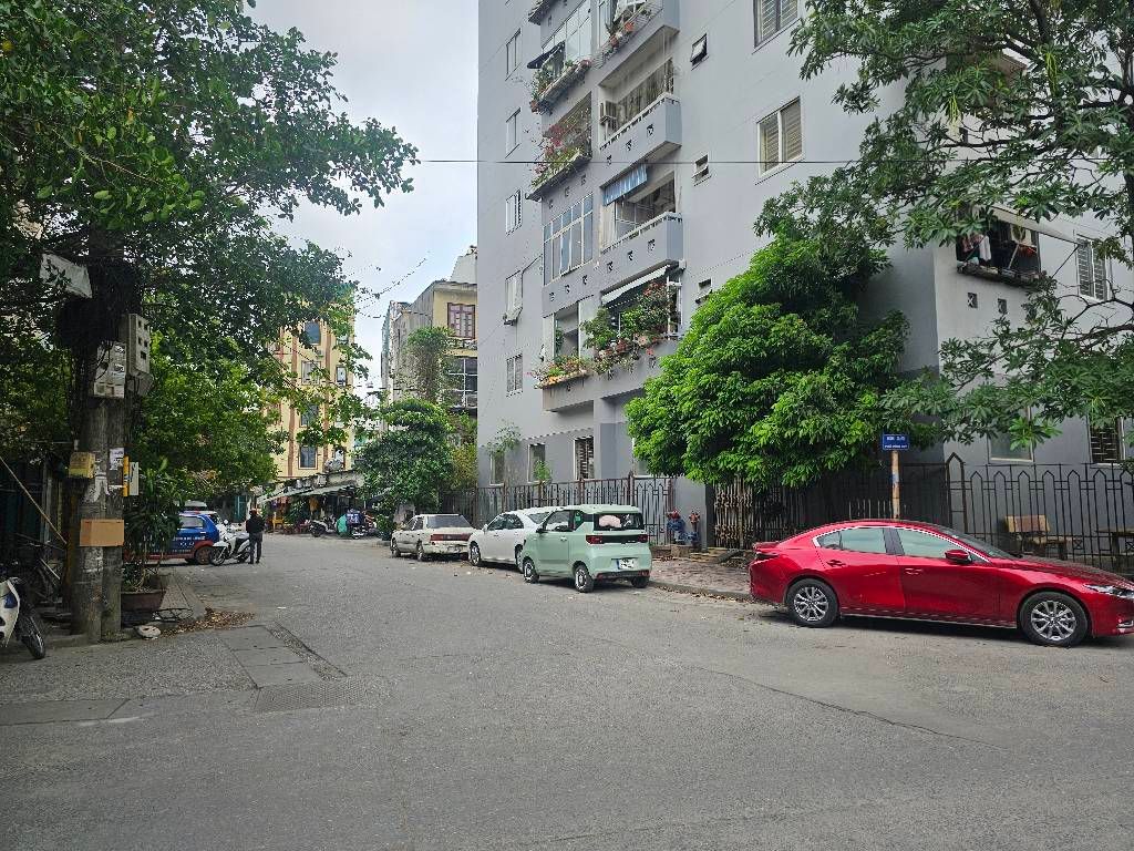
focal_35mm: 23
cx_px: 567
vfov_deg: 58.9
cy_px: 426
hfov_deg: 73.9
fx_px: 753
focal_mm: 6.3
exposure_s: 1/353
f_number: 1.7
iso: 10
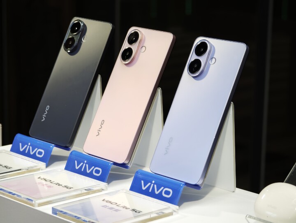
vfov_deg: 14.8
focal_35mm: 100
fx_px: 856
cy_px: 112
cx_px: 148
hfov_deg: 19.6
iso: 640
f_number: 2.6
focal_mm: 25.1
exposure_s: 1/100
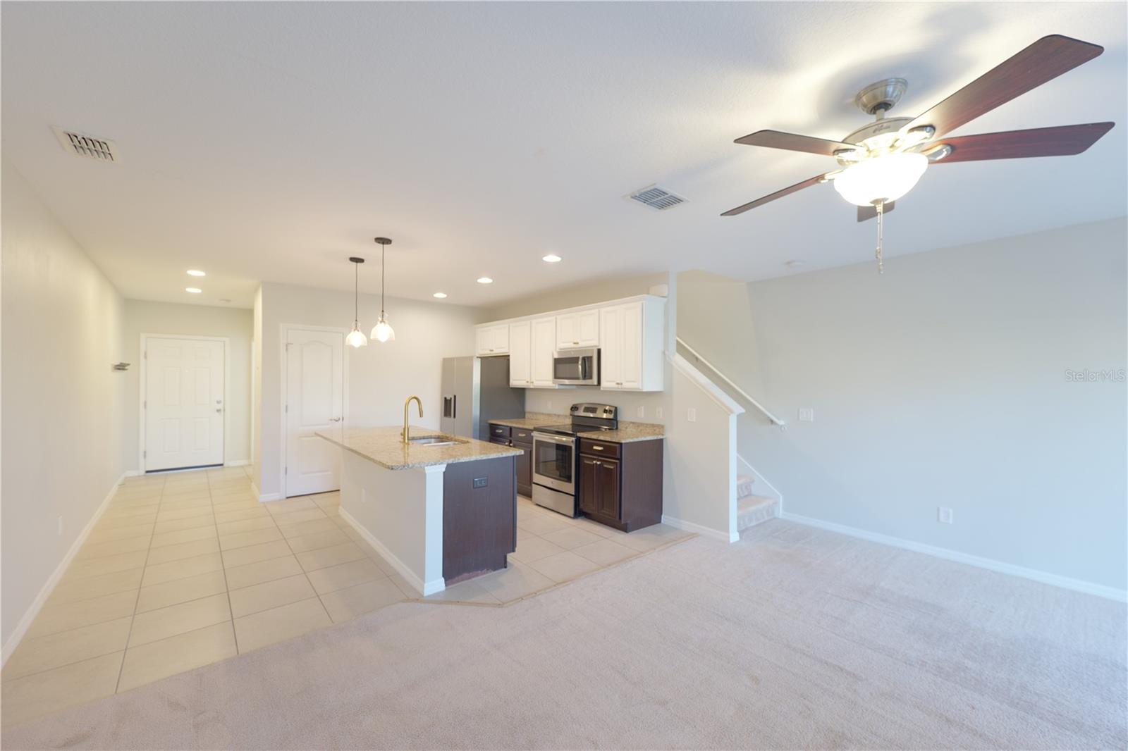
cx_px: 564
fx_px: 439
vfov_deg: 81.2
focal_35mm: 14
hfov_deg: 104.3
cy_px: 376
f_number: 2.8
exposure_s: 1/40
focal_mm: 14
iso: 250
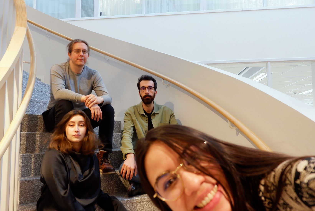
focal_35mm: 28
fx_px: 245
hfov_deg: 65.2
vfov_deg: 46.4
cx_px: 137
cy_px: 118
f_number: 4
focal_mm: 15
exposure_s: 1/34
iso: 1250
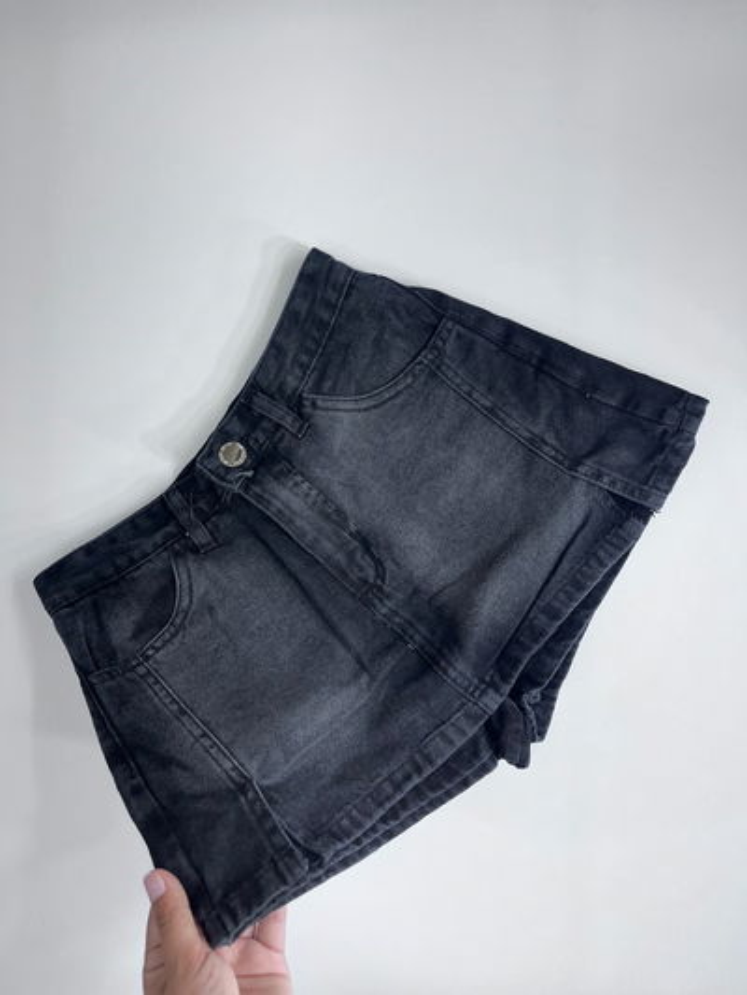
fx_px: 748
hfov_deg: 53.1
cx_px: 374
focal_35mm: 26
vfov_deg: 67.3
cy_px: 498
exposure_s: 1/100
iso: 64
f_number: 1.6
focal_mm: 5.1
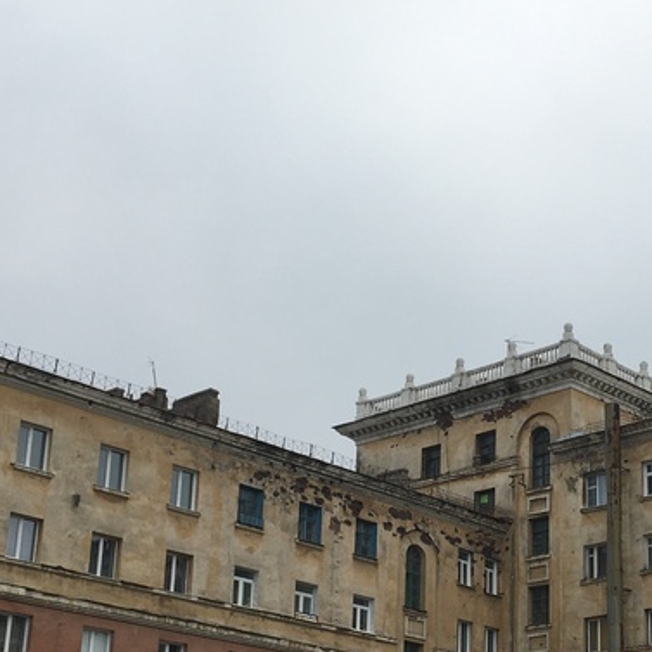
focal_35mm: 68
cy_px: 460
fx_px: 1449
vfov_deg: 25.2
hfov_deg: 25.2
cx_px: 448
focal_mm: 4.15
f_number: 2.2
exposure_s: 1/793
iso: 25
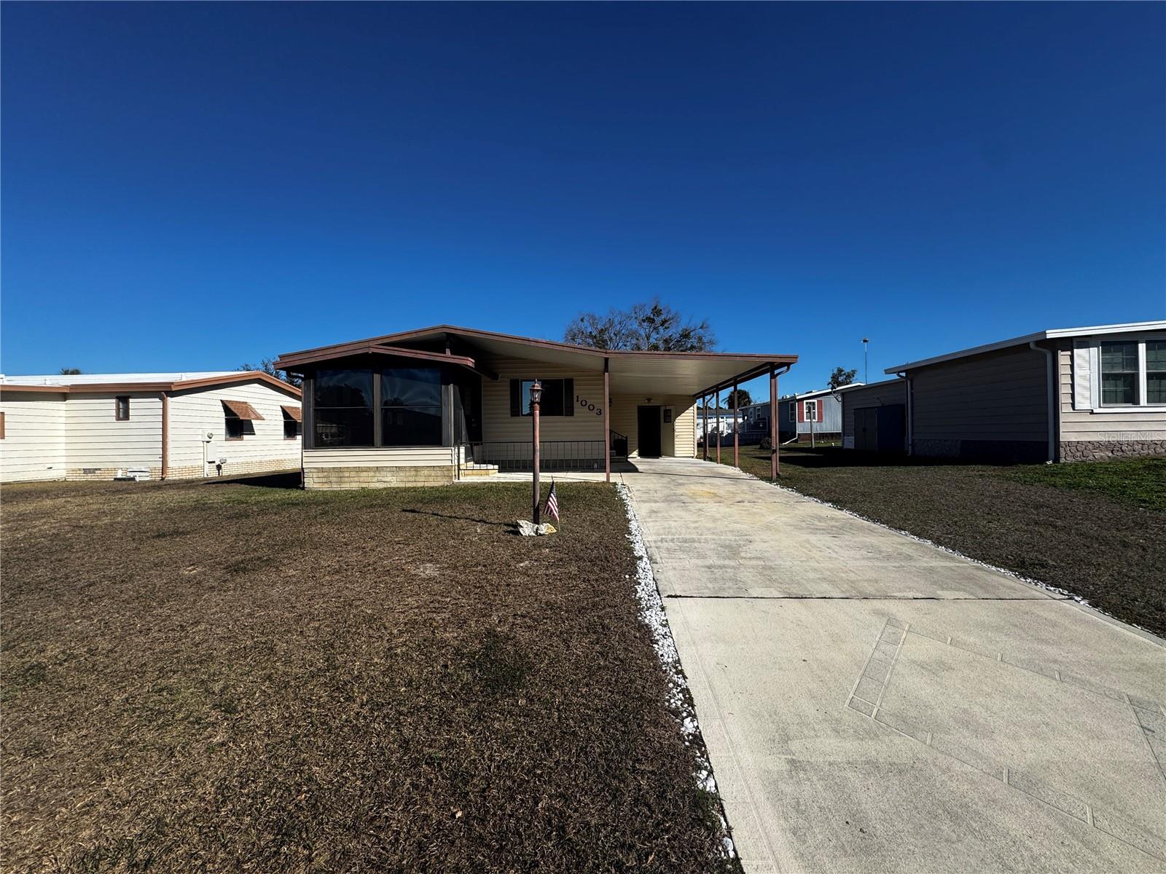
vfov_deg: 85.7
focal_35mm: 14
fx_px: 472
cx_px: 583
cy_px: 437
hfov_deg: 102.1
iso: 50
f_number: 2.2
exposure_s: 1/2674
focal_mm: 2.22
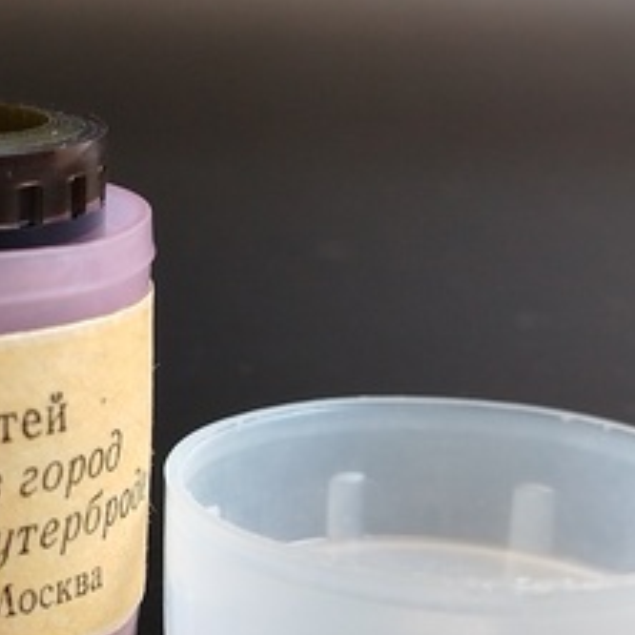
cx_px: 103
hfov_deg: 19.1
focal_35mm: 90
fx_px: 1868
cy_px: 435
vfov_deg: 19.2
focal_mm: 5.25
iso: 397
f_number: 1.75
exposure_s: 1/50
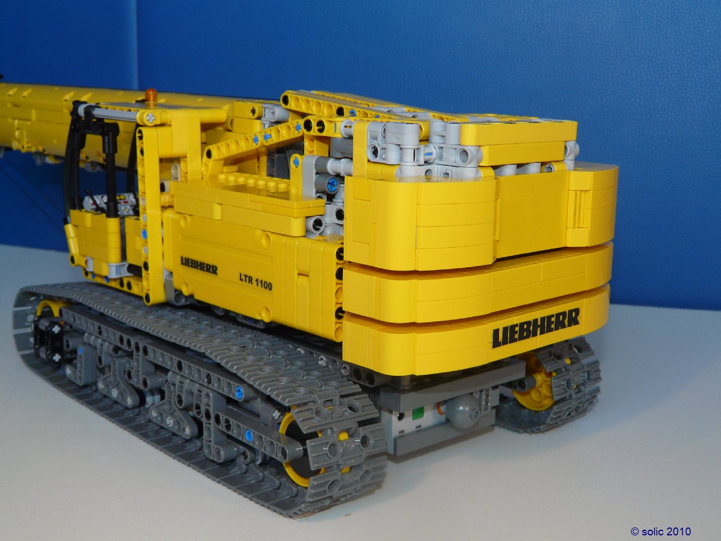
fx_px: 958
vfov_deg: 31.5
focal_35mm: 46
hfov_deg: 41.2
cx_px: 360
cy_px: 270
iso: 100
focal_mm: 7.5
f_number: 3.2
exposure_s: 1/40
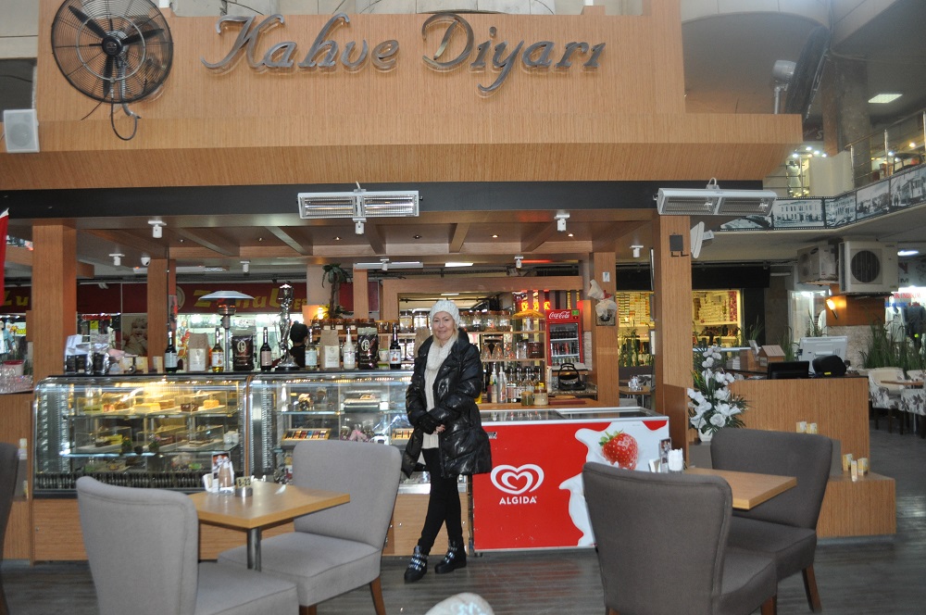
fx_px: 771
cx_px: 463
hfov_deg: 62.0
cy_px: 308
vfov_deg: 43.5
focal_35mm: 30
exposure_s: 1/60
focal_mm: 20
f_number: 3.8
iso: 800
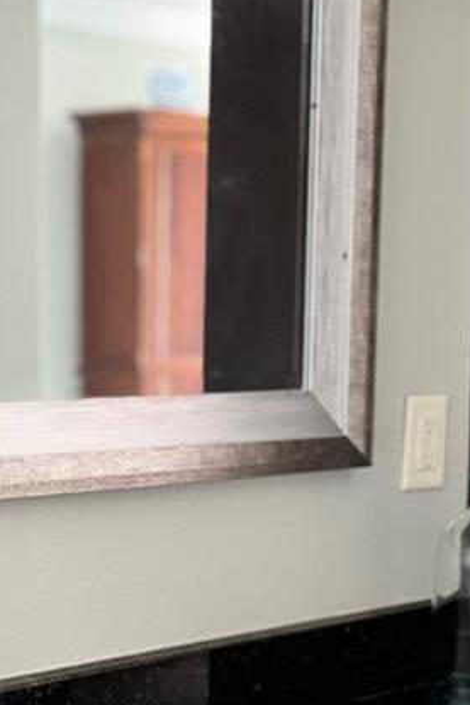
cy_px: 480
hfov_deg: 18.8
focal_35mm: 72
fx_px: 1411
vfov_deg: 27.9
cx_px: 353
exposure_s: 1/60
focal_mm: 6.76
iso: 640
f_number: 1.78
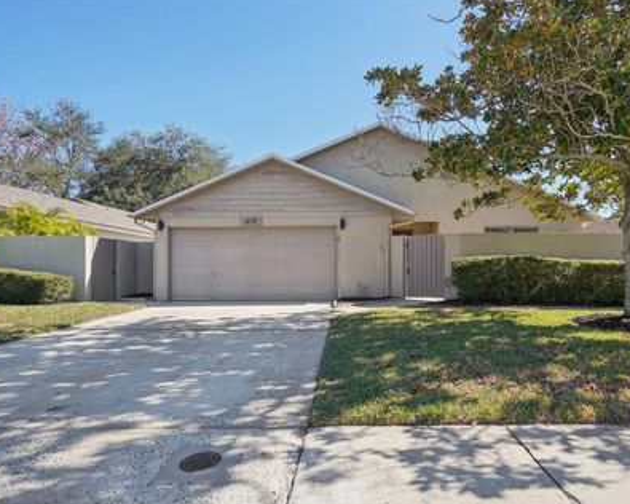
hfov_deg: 81.2
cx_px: 354
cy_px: 259
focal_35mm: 20
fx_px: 365
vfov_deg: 69.2
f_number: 8
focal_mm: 11
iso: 100
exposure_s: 1/125
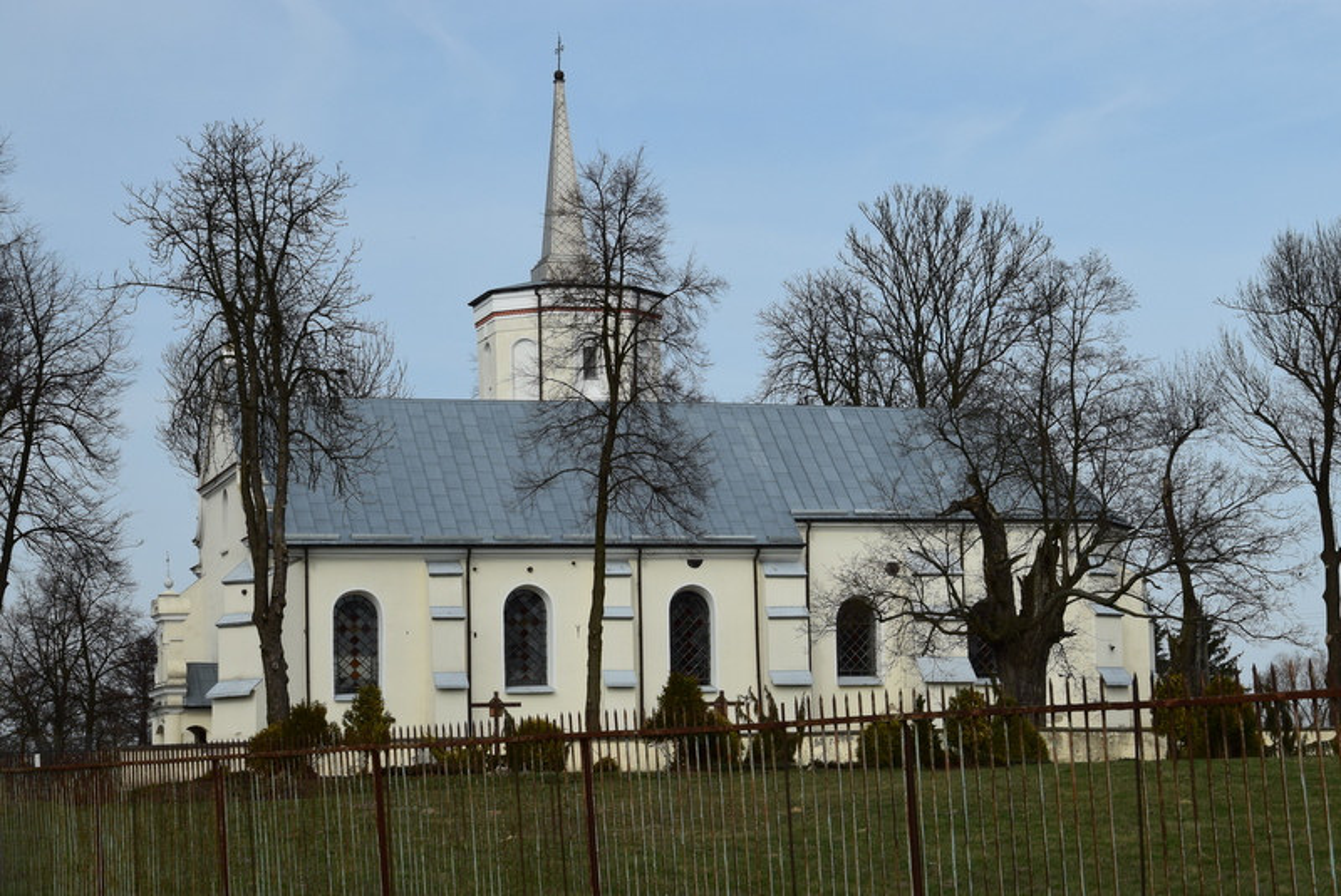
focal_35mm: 75
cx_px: 670
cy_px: 448
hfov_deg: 27.0
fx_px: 2796
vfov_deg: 18.2
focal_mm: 50
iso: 400
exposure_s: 1/400
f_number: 11
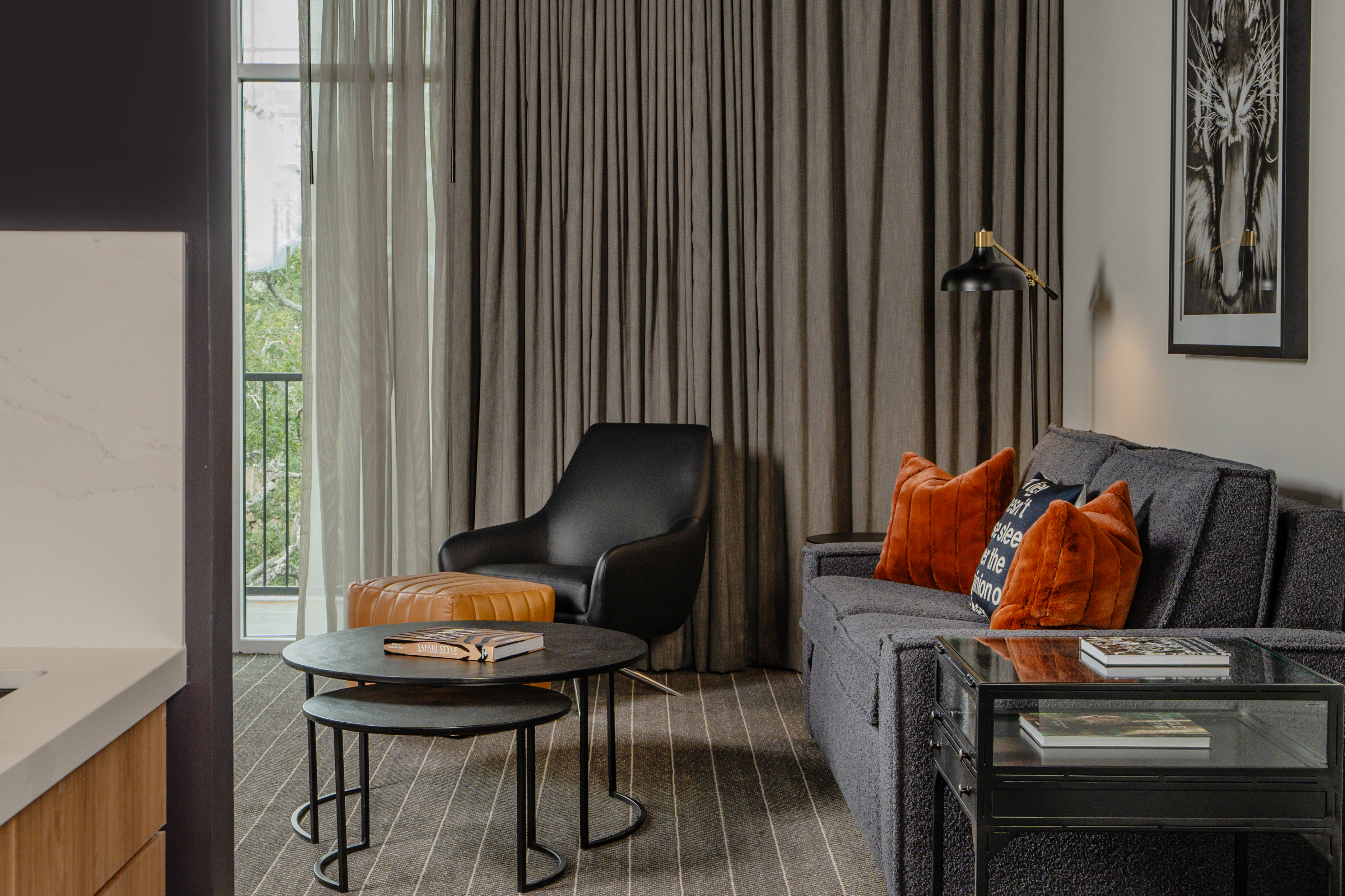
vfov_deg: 23.4
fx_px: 2167
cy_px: 460
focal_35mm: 58
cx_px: 486
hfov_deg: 34.3
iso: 400
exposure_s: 1/30
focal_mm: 31
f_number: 8
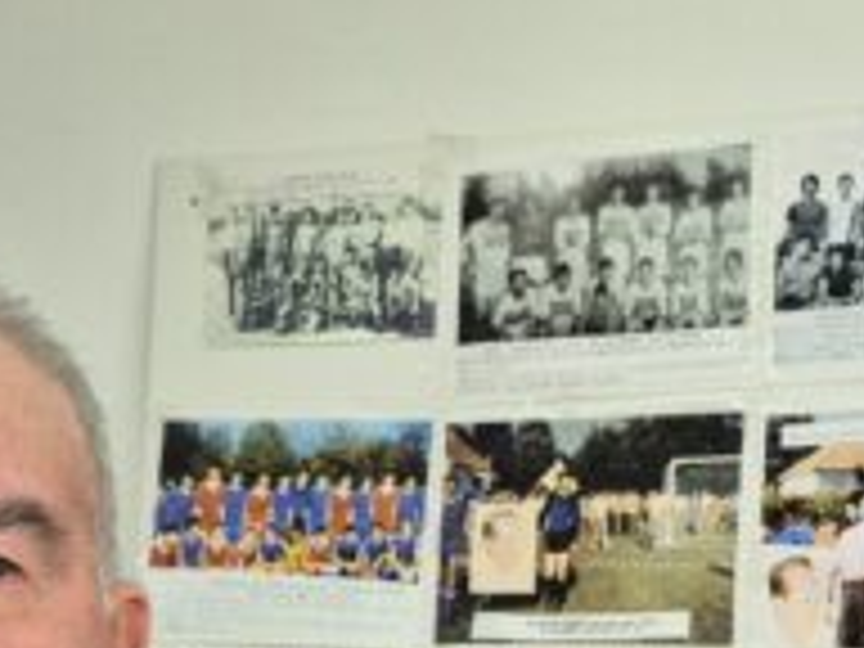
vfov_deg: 15.2
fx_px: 2296
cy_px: 891
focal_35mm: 92
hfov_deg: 20.5
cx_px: 886
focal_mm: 5.4
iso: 80
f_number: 1.8
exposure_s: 1/100
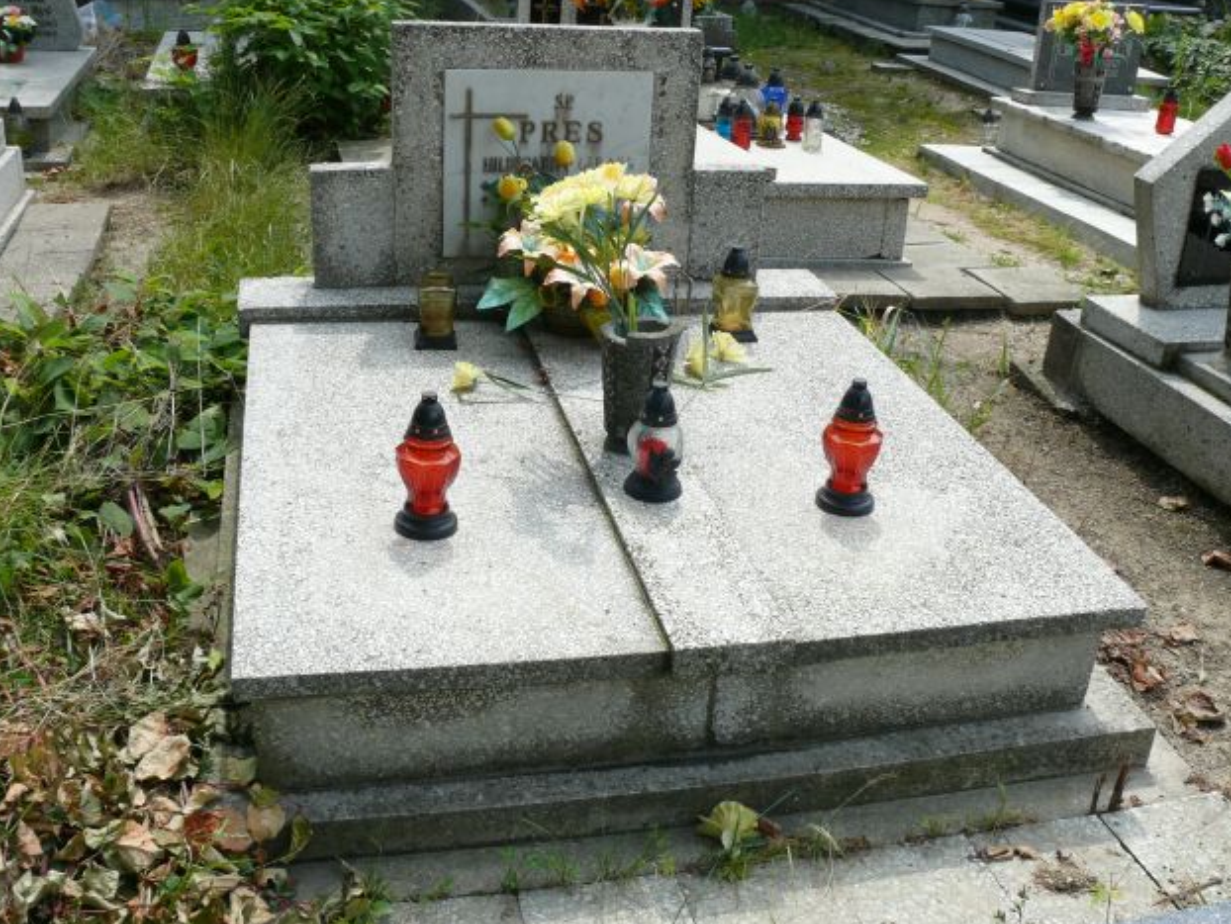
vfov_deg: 39.7
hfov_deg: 51.3
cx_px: 612
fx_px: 1281
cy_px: 457
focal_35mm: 36
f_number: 5.6
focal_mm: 7.4
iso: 100
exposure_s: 1/200
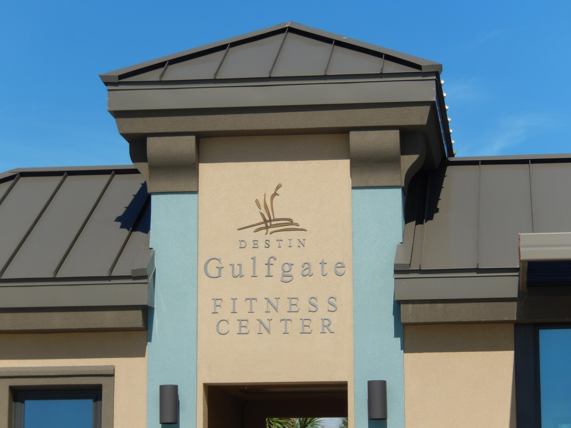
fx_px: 1930
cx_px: 286
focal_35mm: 117
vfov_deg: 12.7
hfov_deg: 16.8
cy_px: 214
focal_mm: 21
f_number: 5.5
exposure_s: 1/1000
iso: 125
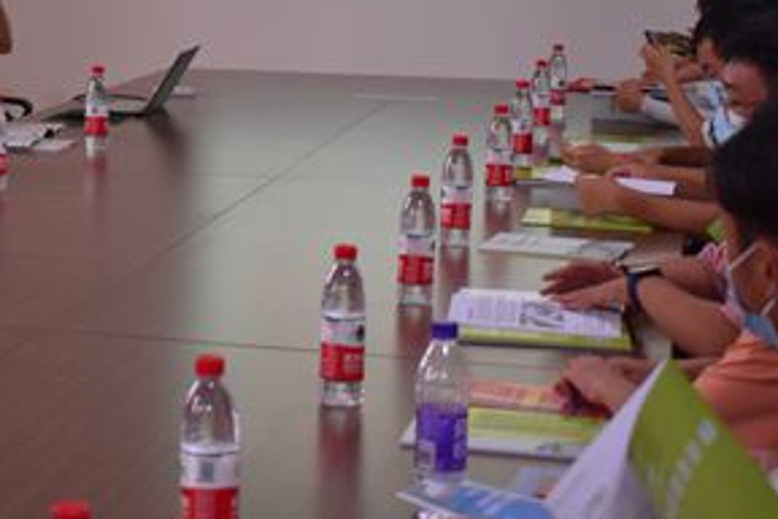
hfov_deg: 20.0
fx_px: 2161
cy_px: -8
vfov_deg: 13.5
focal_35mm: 100
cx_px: 73
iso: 900
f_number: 4.5
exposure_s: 1/60
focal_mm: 32
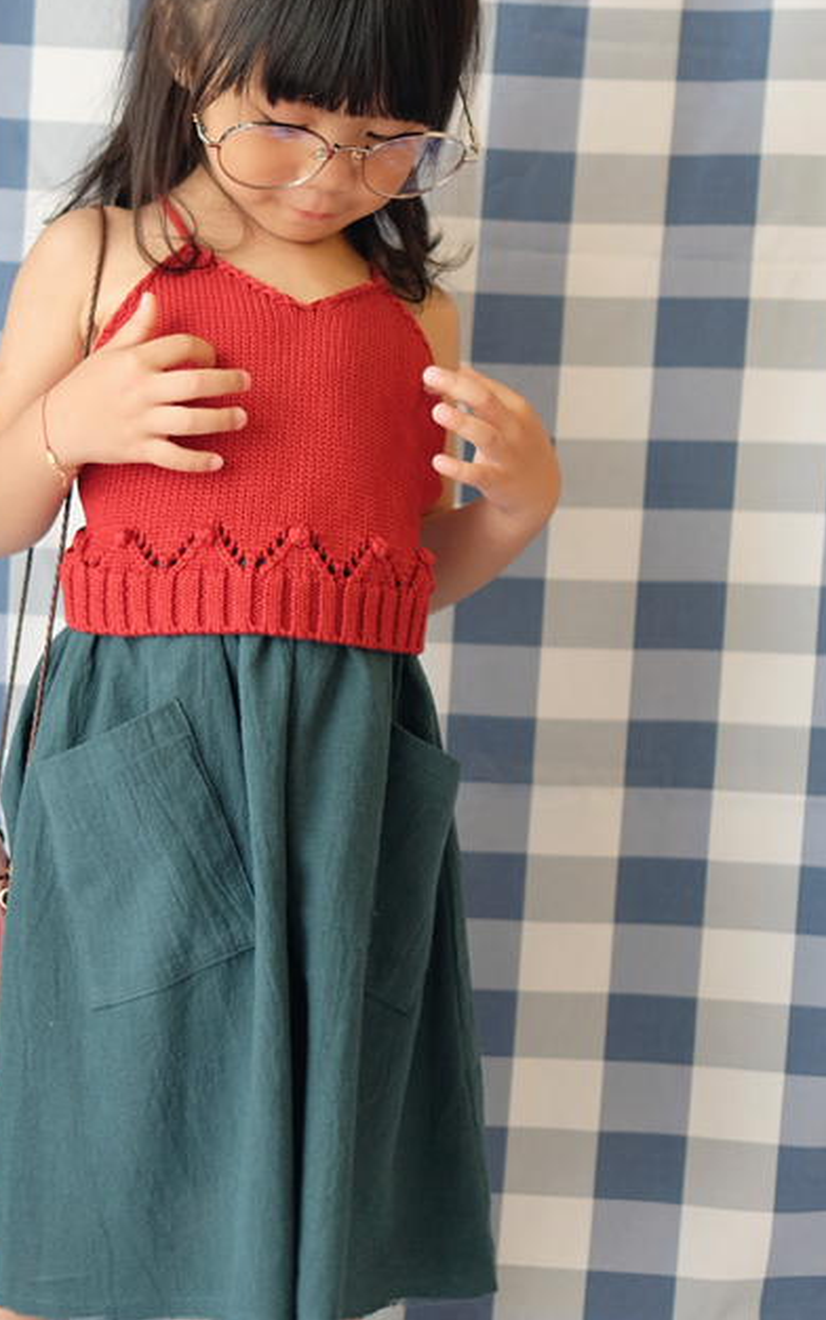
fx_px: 2305
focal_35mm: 64
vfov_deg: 32.0
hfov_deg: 20.3
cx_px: 354
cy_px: 671
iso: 320
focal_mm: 23
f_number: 1.4
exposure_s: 1/60
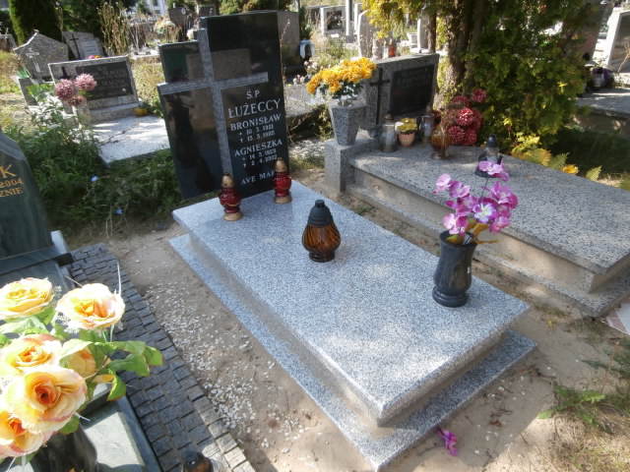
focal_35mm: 24
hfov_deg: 71.6
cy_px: 236
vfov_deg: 56.8
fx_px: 437
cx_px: 315
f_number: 3
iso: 100
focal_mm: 4.2
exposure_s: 1/320
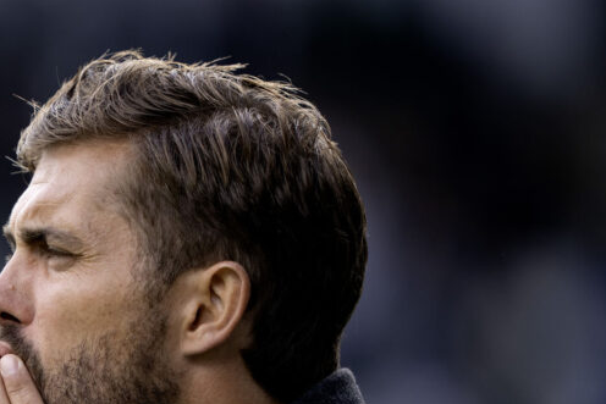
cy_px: 405
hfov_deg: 2.5
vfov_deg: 1.7
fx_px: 13908
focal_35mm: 826
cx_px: -1
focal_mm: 400
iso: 500
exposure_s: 1/2000
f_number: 2.8
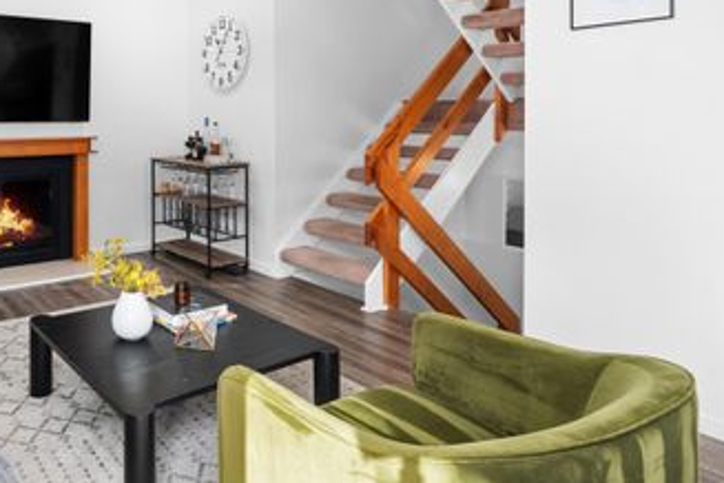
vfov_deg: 48.1
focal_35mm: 27
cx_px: 188
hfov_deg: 64.1
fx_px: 538
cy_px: 201
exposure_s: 1/10
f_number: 11
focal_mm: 17.5
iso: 400
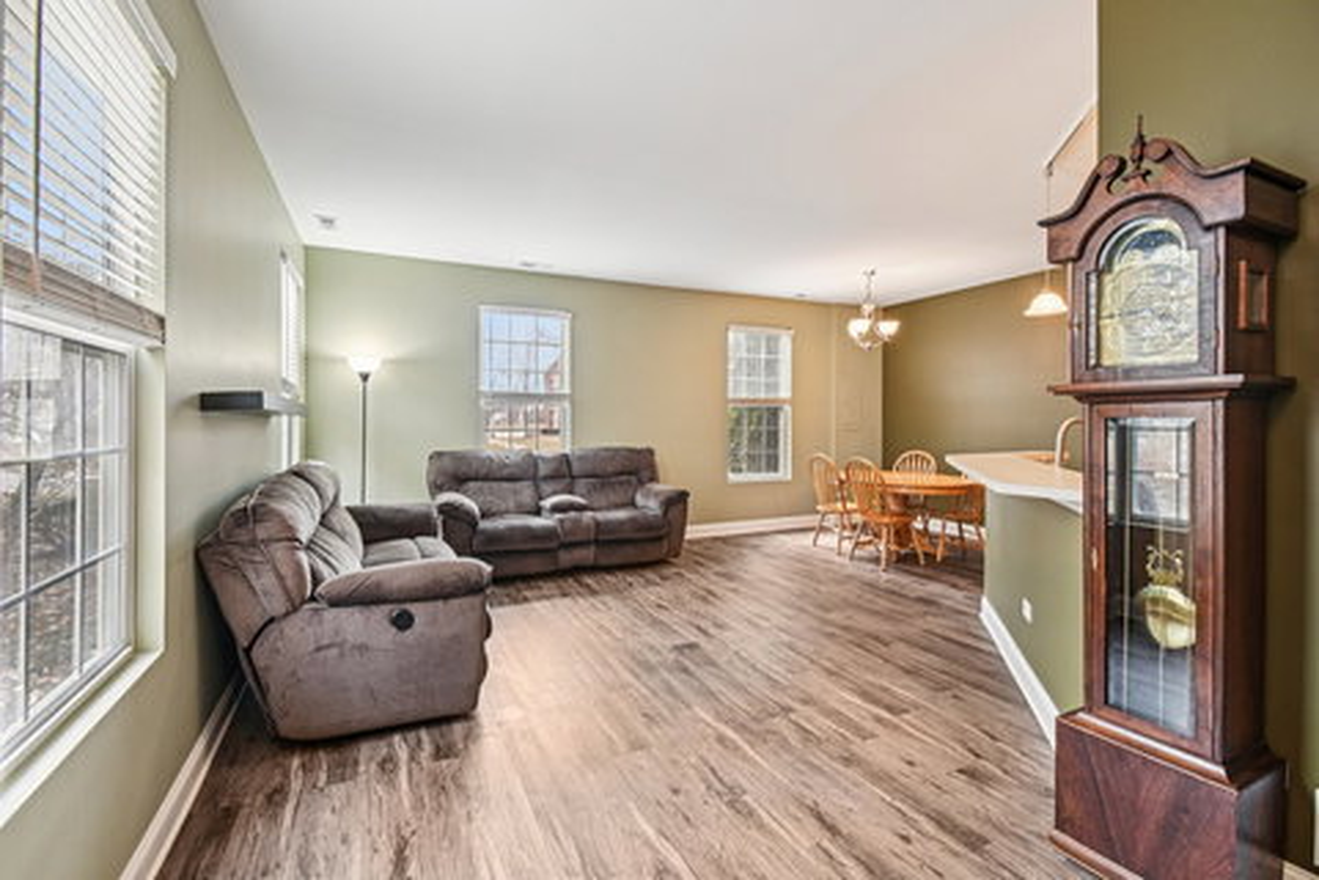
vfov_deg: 77.3
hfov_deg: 100.4
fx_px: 550
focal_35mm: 15
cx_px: 660
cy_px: 440
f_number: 8
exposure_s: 1/10
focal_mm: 10
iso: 400
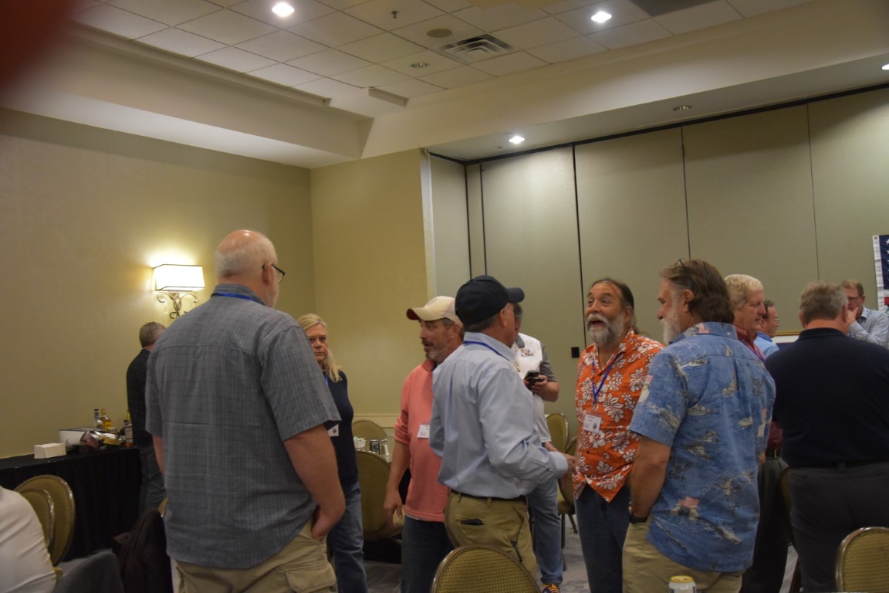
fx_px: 926
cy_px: 296
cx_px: 444
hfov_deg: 51.3
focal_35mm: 38
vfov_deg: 35.5
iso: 2000
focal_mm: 25
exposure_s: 1/60
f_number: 4
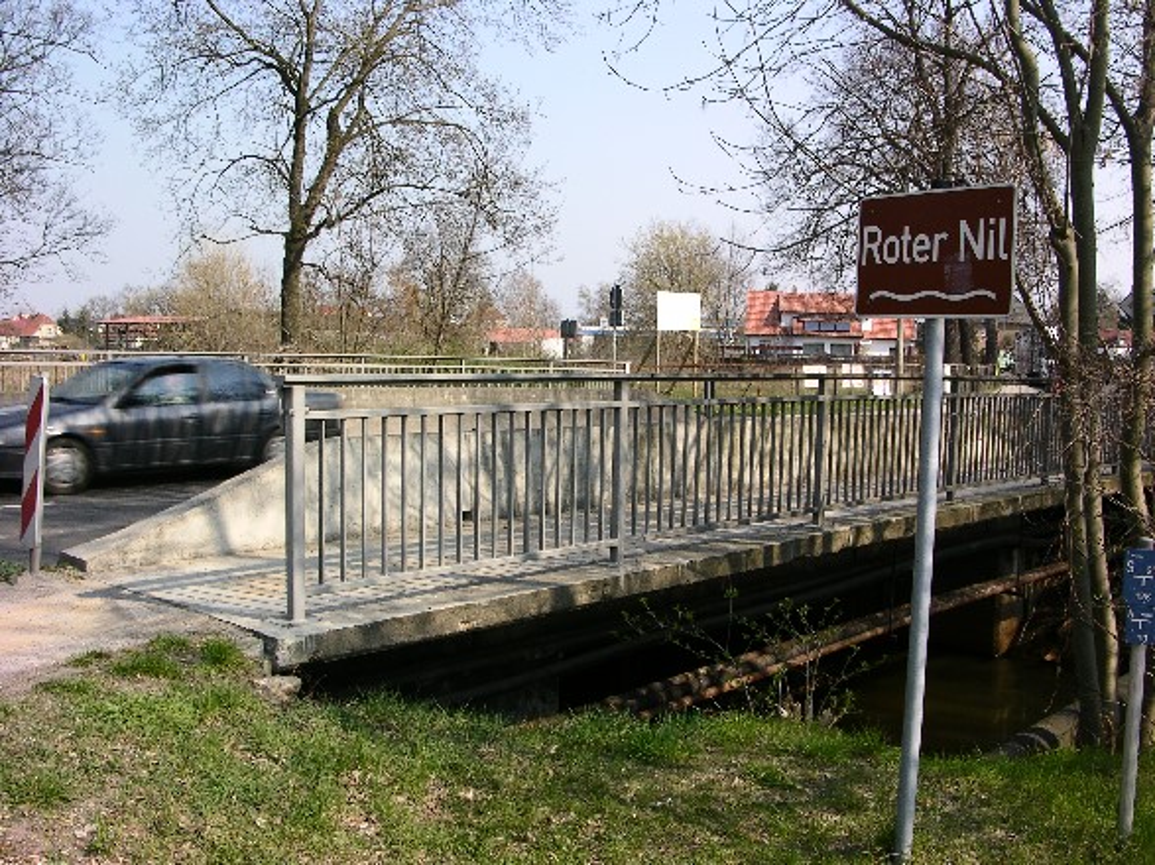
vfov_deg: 40.7
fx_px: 1168
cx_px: 578
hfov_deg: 52.6
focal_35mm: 35
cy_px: 432
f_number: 7.1
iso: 50
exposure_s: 1/105
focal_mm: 8.9
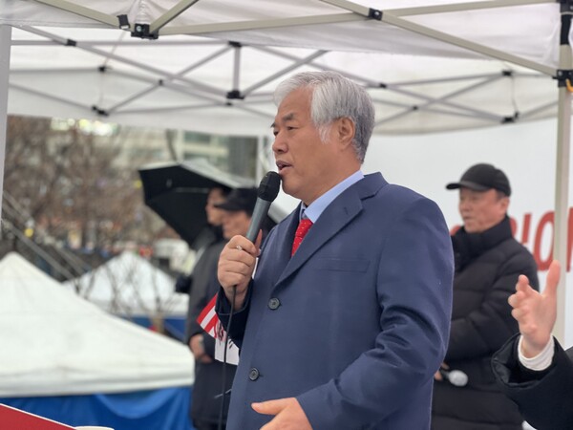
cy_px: 215
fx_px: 1275
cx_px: 286
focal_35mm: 77
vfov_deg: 19.1
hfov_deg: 25.3
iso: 160
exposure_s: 1/80
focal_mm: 9
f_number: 2.8
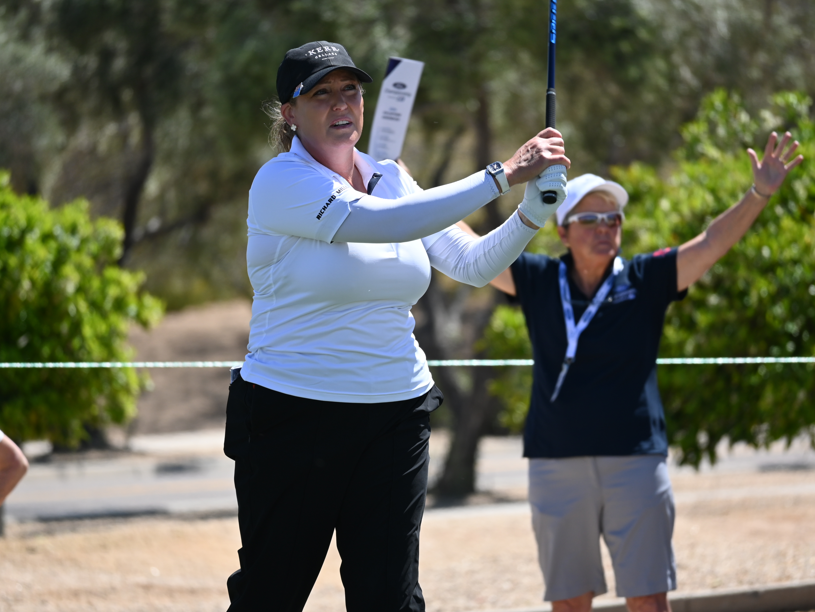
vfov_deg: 3.7
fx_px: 9559
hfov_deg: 4.9
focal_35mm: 406
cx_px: 436
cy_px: 306
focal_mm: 250
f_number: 6.3
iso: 160
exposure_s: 1/500
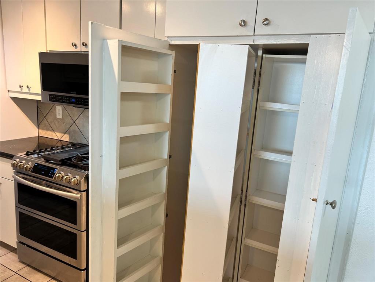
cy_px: 141
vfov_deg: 53.1
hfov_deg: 67.3
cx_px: 188
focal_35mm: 26
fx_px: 282
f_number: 1.5
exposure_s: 1/60
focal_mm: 5.7
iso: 80
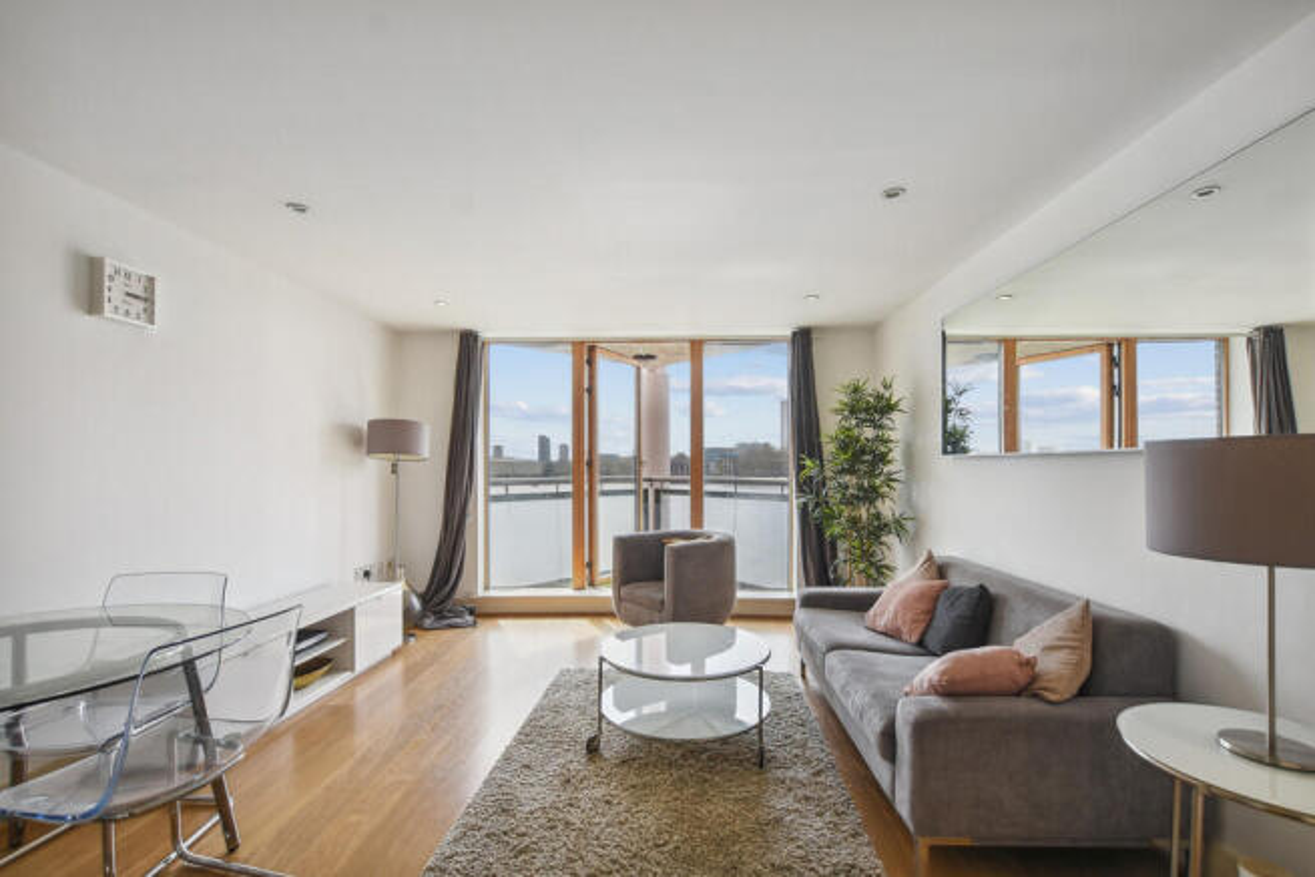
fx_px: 548
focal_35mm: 15
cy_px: 438
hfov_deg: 100.4
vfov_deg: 77.4
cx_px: 658
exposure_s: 1/50
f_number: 5.6
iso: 160
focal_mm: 10
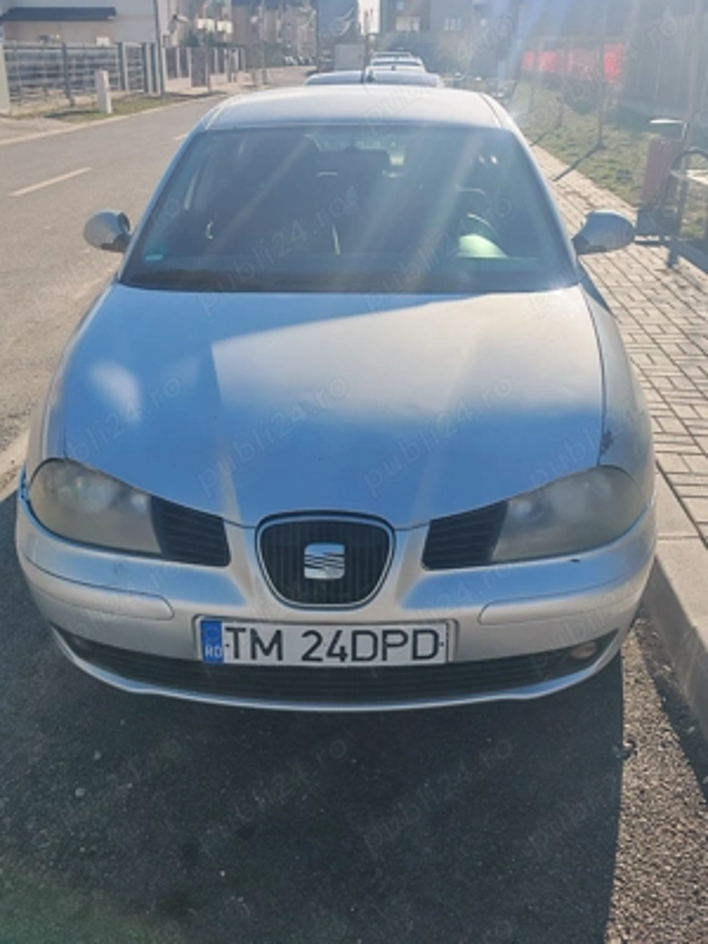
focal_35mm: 33
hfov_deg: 42.9
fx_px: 900
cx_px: 354
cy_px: 472
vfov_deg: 55.4
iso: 100
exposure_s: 1/6000
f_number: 2
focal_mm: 6.83
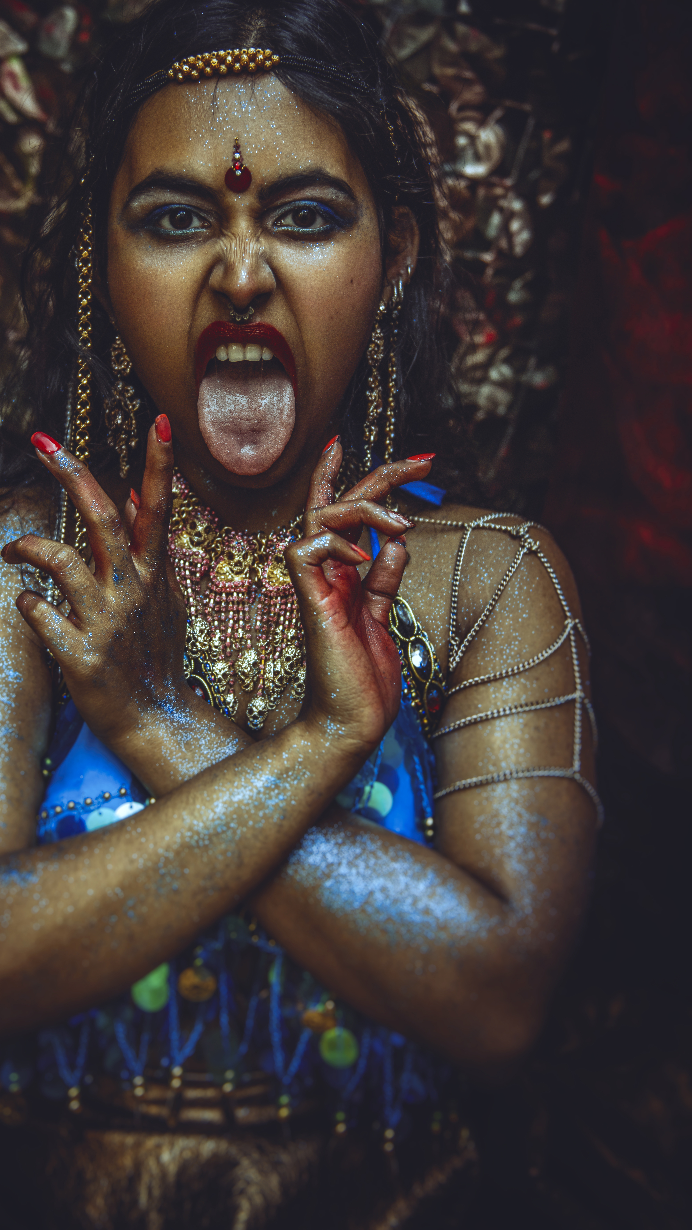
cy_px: 513
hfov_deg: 26.9
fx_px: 1435
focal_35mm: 44
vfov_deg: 46.2
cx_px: 228
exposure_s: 1/500
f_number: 2.8
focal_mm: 36
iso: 250
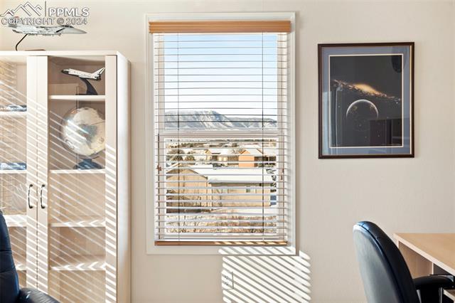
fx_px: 442
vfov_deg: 37.8
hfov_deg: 54.5
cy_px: 152
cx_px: 228
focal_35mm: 35
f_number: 7.1
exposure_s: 1/15
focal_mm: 35
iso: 250
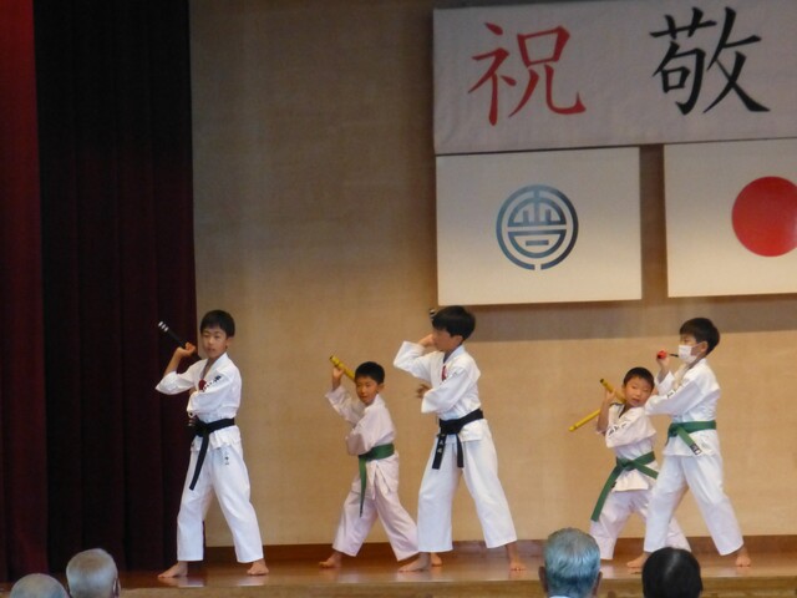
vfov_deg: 8.4
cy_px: 299
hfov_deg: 11.2
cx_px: 398
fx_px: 4052
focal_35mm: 176
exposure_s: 1/60
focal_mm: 31.3
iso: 1000
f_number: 5.4
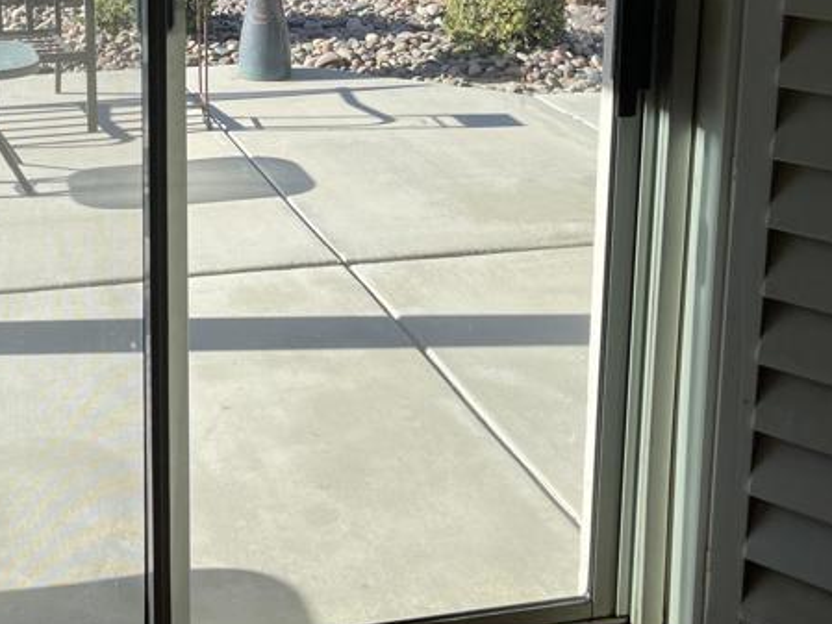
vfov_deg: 24.5
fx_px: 1370
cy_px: -6
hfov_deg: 33.0
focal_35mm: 57
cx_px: 187
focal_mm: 5.1
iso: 32
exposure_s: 1/1212
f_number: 1.6
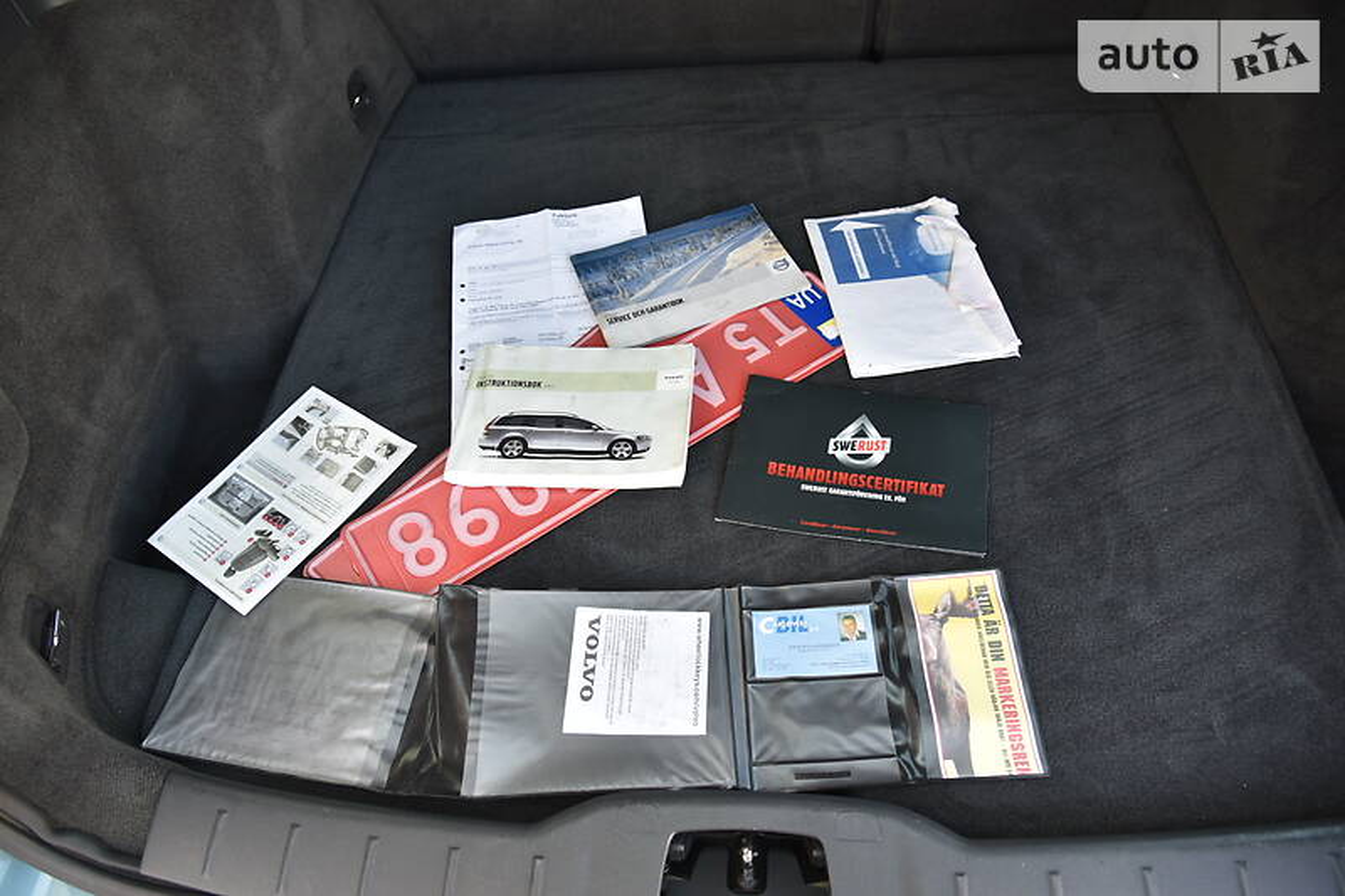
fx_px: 896
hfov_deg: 73.8
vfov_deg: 53.1
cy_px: 448
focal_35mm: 24
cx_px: 672
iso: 400
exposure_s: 1/100
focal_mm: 24
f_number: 5
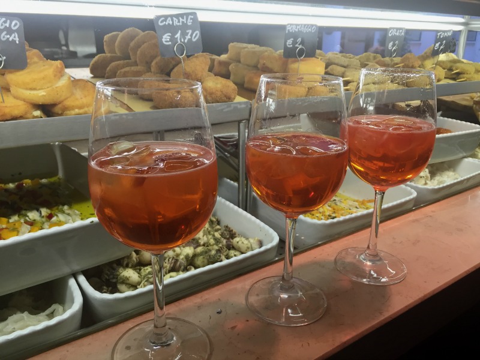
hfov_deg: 61.7
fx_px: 402
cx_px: 240
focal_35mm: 29
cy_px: 180
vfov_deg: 48.2
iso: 32
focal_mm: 4.15
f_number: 2.2
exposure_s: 1/33
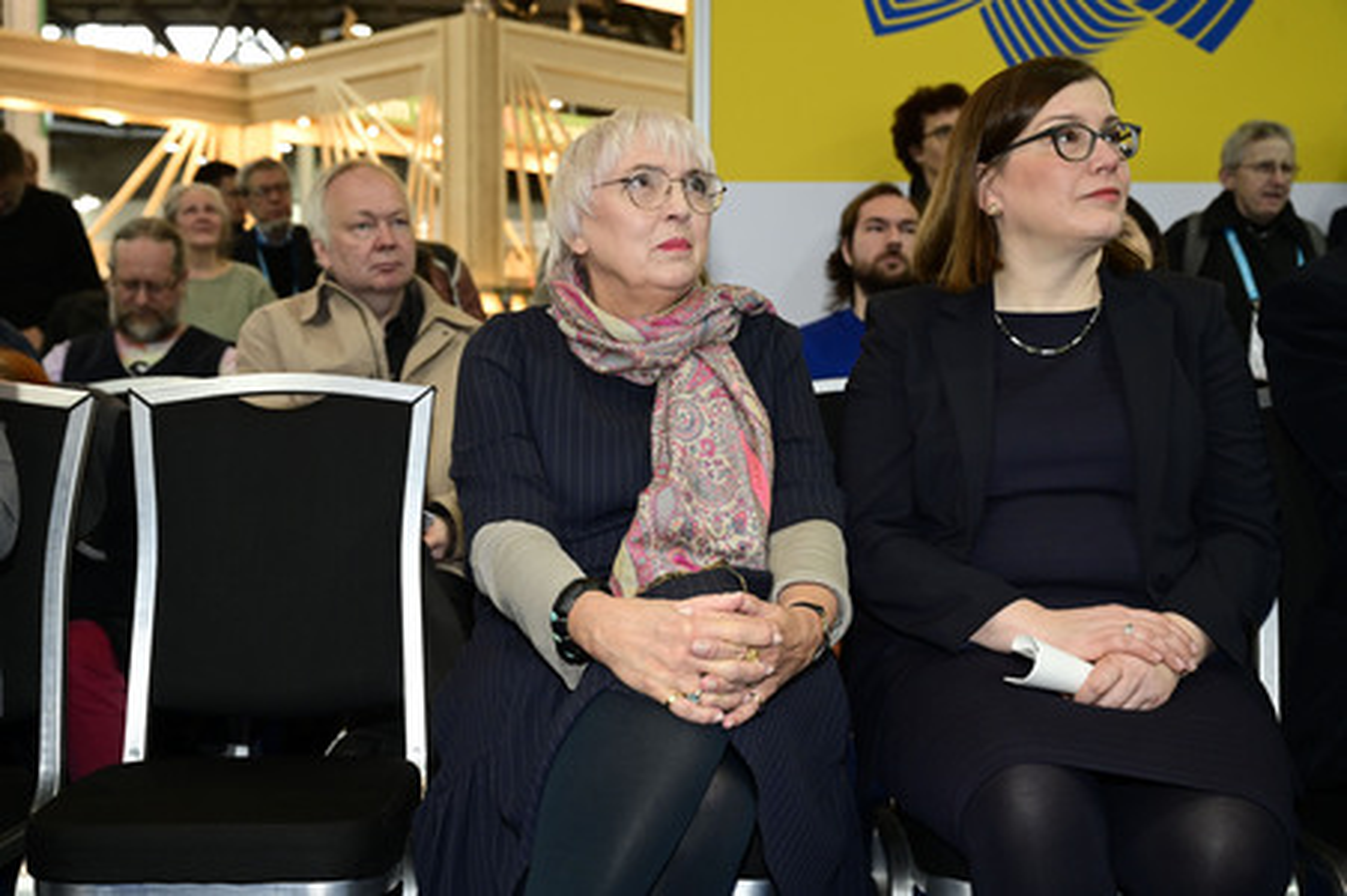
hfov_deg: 44.5
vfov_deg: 30.5
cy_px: 448
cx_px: 674
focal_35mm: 44
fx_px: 1645
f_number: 5
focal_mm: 44
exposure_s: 1/200
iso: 2500
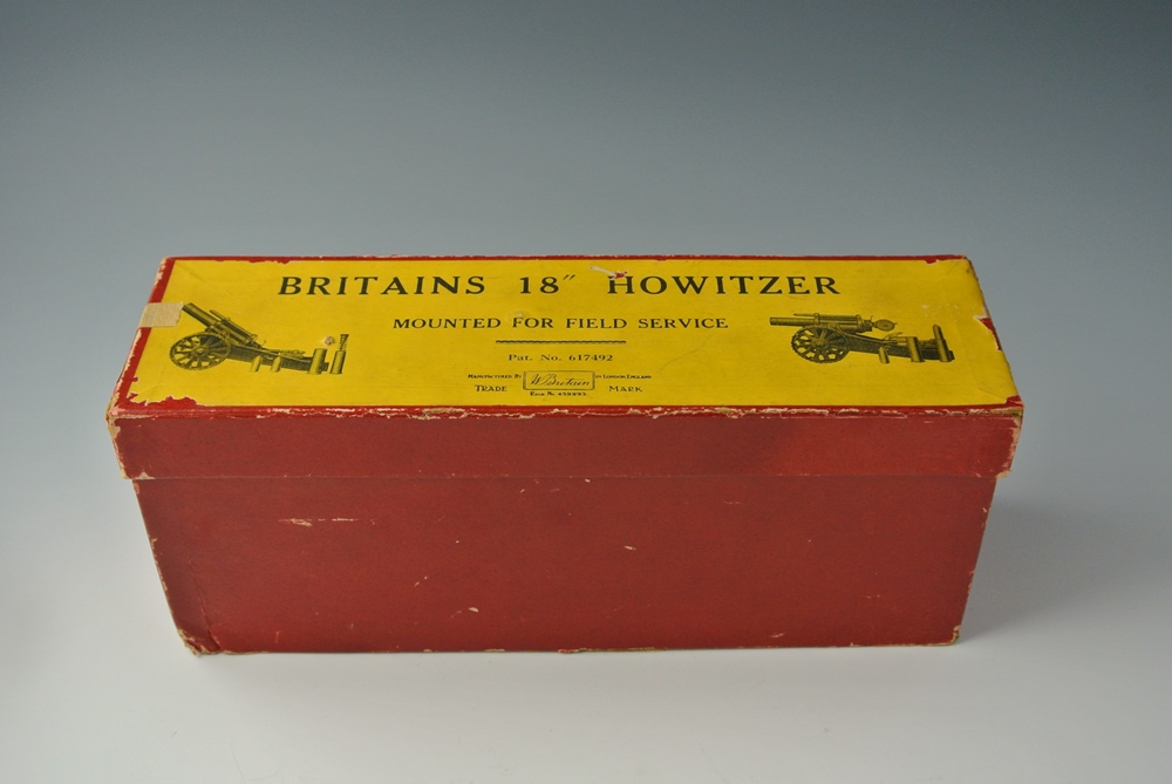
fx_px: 1466
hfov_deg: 43.6
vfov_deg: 29.9
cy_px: 392
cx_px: 586
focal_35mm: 45
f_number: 4.5
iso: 400
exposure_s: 1/80
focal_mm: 16.9
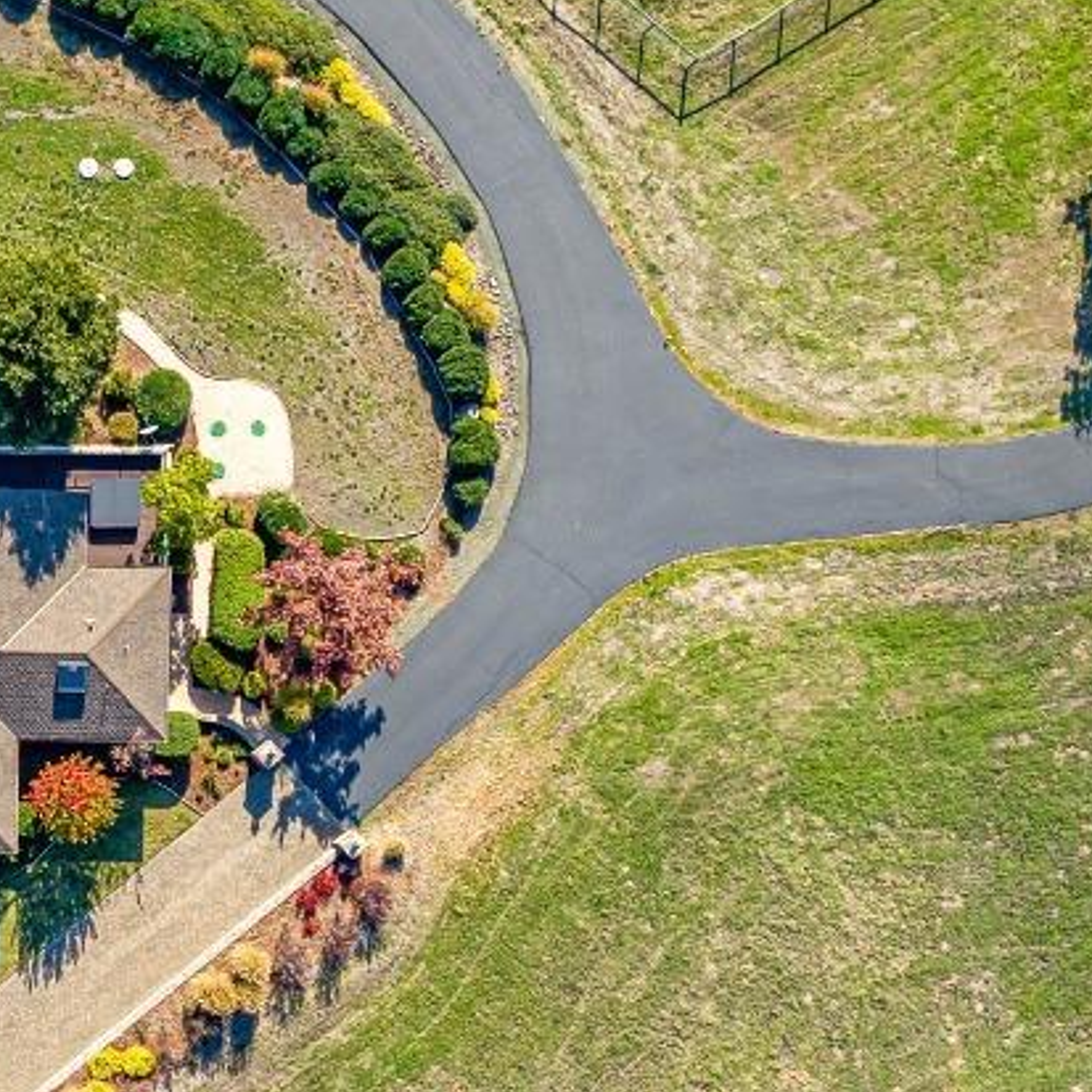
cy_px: 779
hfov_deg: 20.7
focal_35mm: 77
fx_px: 2748
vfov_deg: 22.3
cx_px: -291
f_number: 2.8
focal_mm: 12.29
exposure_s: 1/500
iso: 100
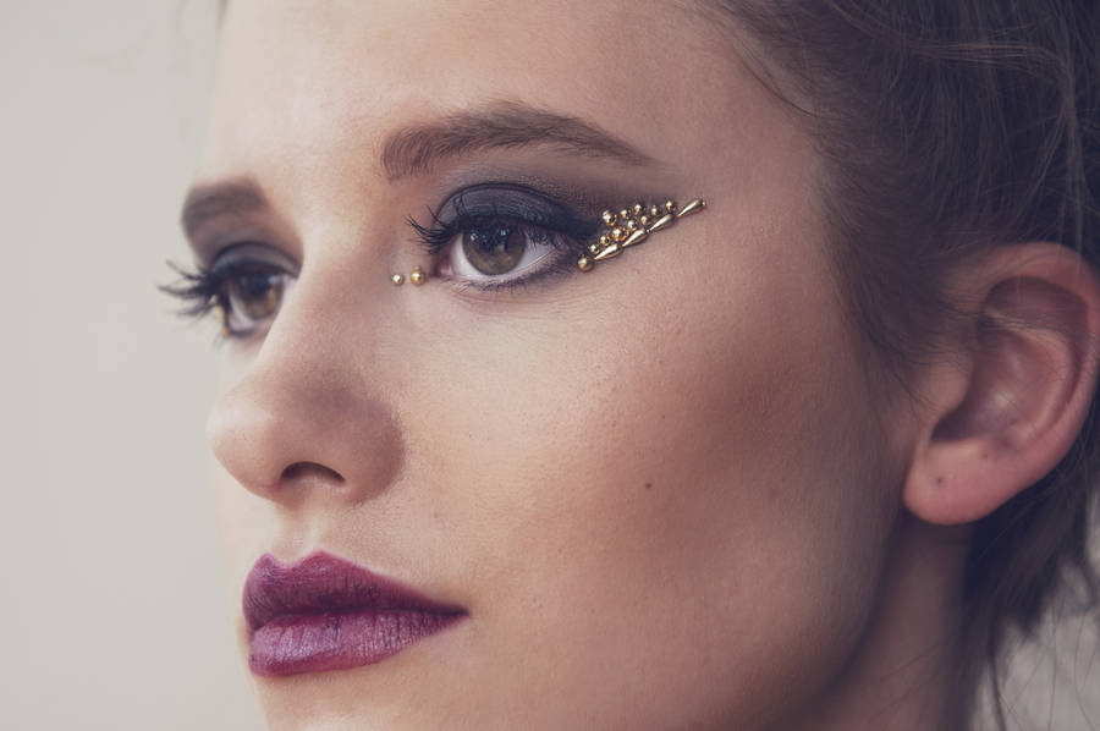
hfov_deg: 19.5
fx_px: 3205
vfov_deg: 13.0
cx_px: 550
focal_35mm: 105
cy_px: 366
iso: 200
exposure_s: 1/100
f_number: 4
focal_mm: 70
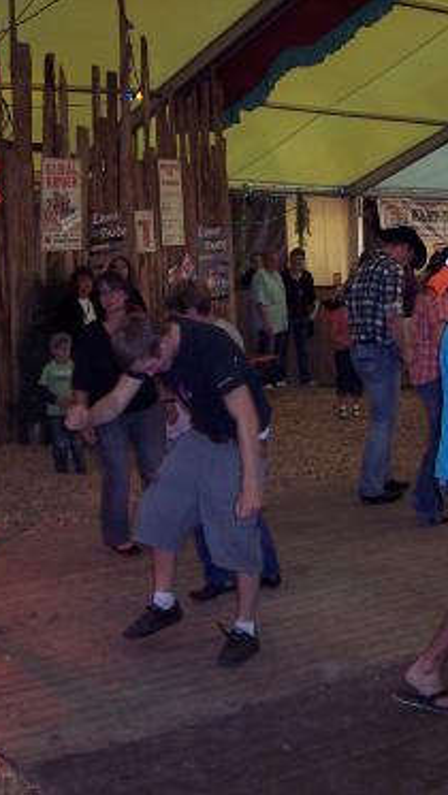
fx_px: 1203
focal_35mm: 57
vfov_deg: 36.6
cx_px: 267
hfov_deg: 21.1
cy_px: 398
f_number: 2.8
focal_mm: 8
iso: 140
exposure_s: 1/60
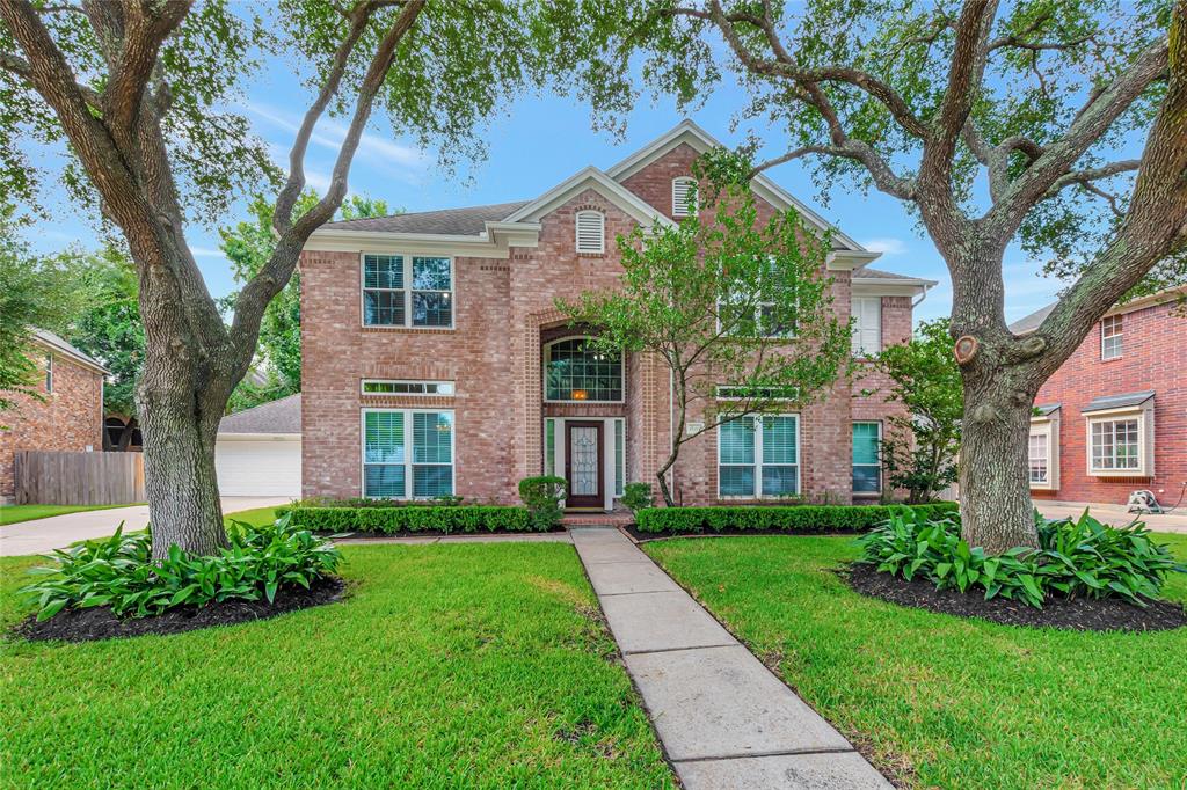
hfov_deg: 100.4
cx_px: 594
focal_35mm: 15
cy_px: 395
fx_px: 494
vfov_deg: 77.3
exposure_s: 1/100
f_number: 8
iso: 200
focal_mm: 10
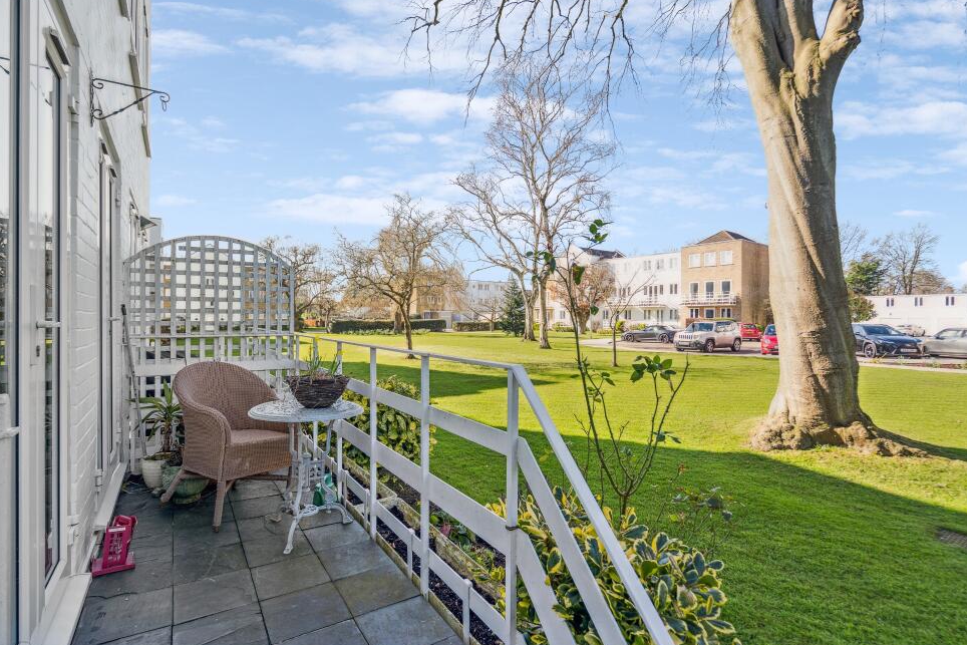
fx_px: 457
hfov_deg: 93.3
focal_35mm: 17
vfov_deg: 70.4
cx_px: 475
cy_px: 312
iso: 320
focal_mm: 16
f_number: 5.6
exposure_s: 1/200
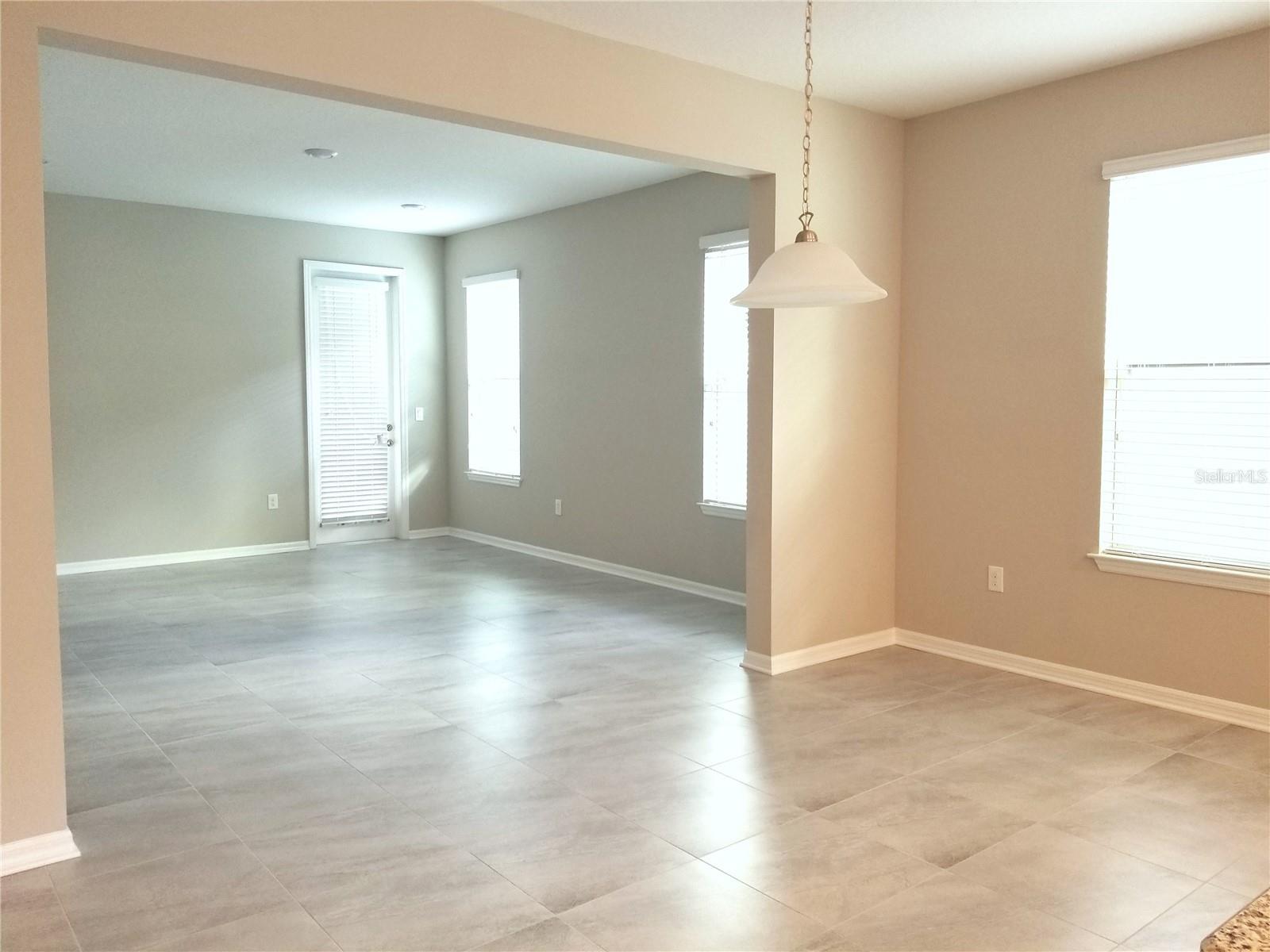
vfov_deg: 53.1
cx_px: 635
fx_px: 954
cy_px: 476
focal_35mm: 26
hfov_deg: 67.3
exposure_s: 1/60
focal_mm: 4.25
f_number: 1.7
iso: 125
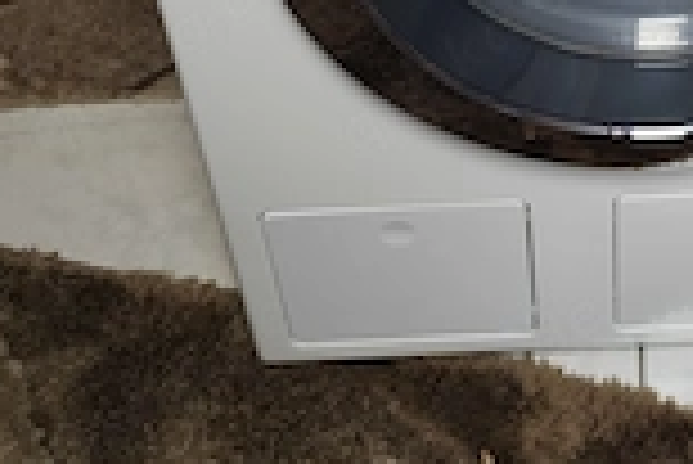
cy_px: -225
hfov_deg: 30.8
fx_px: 1195
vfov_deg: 19.3
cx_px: 634
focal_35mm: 62
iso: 250
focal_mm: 6.19
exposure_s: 1/100
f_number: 1.65
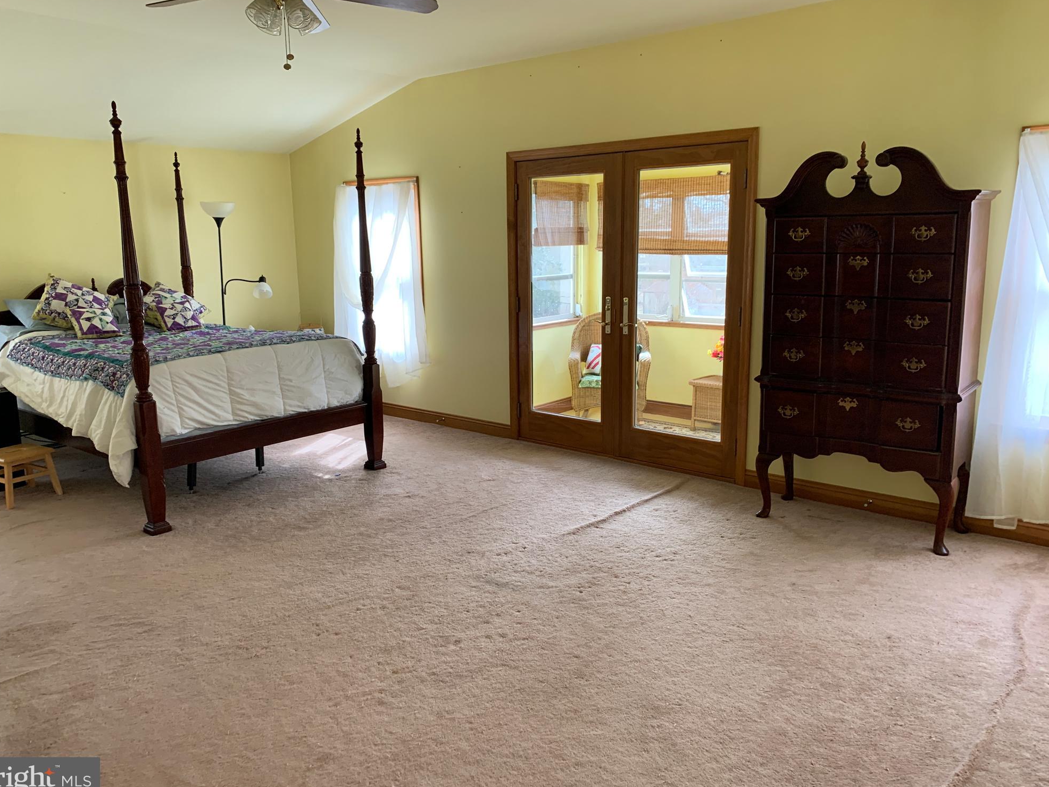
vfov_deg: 51.4
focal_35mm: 27
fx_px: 818
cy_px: 392
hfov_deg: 65.3
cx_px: 512
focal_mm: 4.25
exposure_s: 1/121
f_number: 1.8
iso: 80
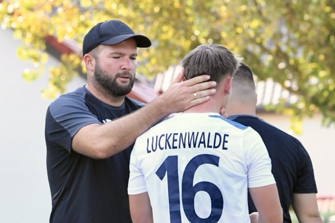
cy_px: 174
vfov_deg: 3.1
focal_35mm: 448
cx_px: 20
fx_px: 4168
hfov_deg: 4.6
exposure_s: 1/1600
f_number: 8
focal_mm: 220
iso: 5000
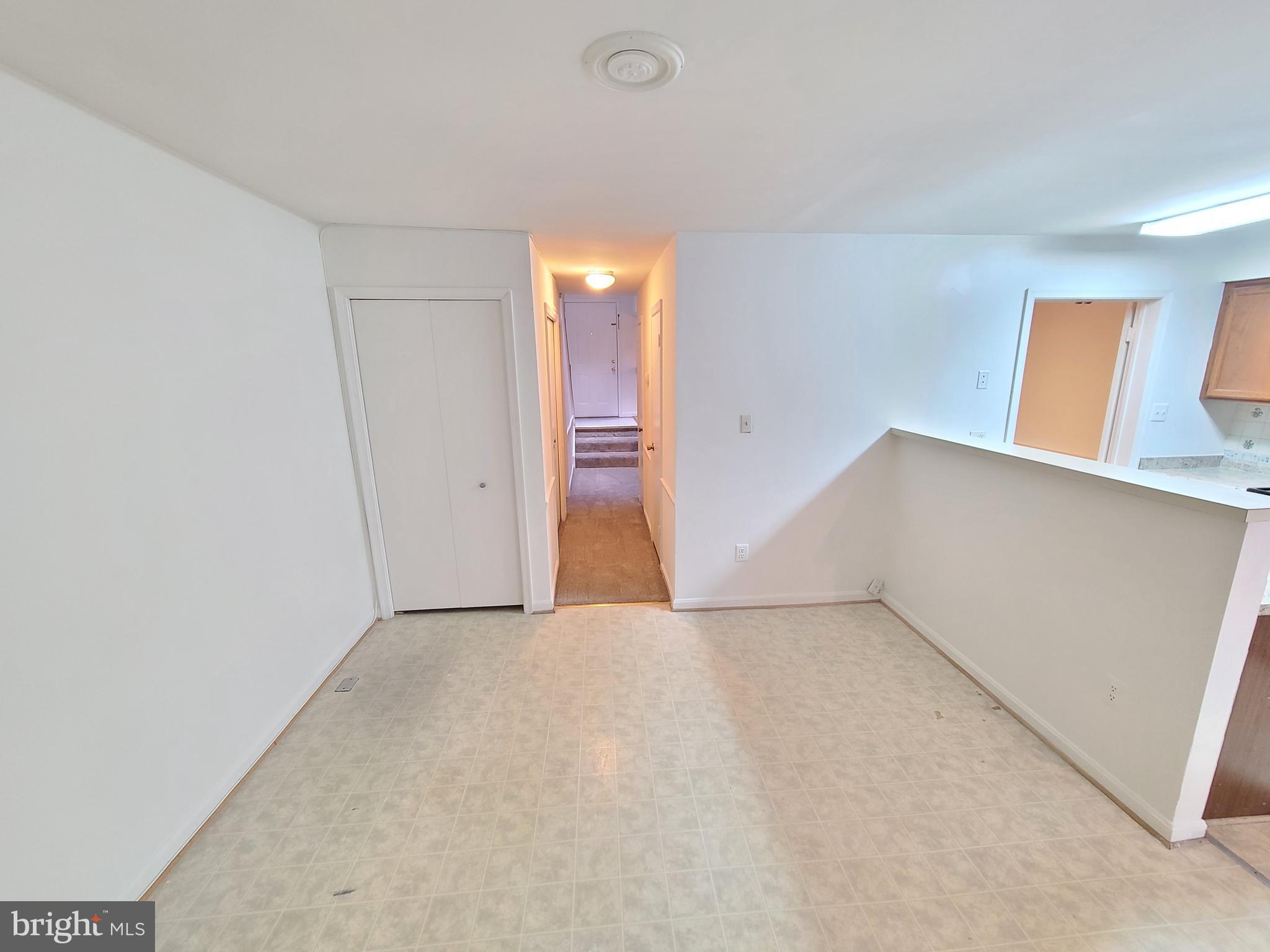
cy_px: 476
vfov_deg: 89.9
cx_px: 635
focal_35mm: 13
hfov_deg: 106.2
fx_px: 477
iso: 400
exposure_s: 1/29
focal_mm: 2.2
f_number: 2.2
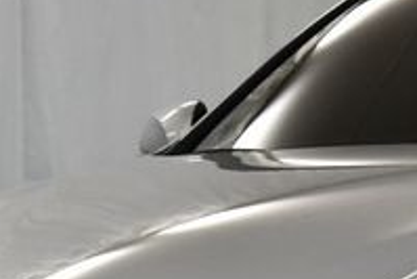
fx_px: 3570
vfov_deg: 4.5
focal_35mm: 308
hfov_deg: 6.7
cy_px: 319
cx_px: 333
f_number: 5.3
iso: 800
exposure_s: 1/250
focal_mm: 48
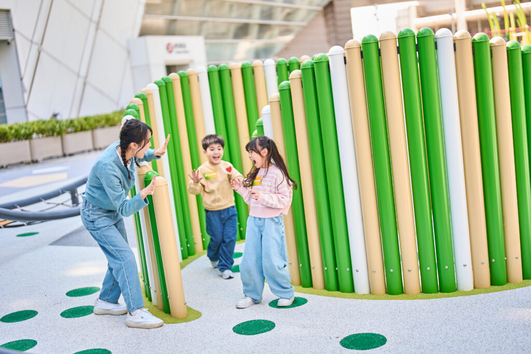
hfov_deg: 39.6
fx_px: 738
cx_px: 266
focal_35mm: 50
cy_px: 177
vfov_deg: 27.0
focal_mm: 50
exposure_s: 1/1250
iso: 125
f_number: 1.3
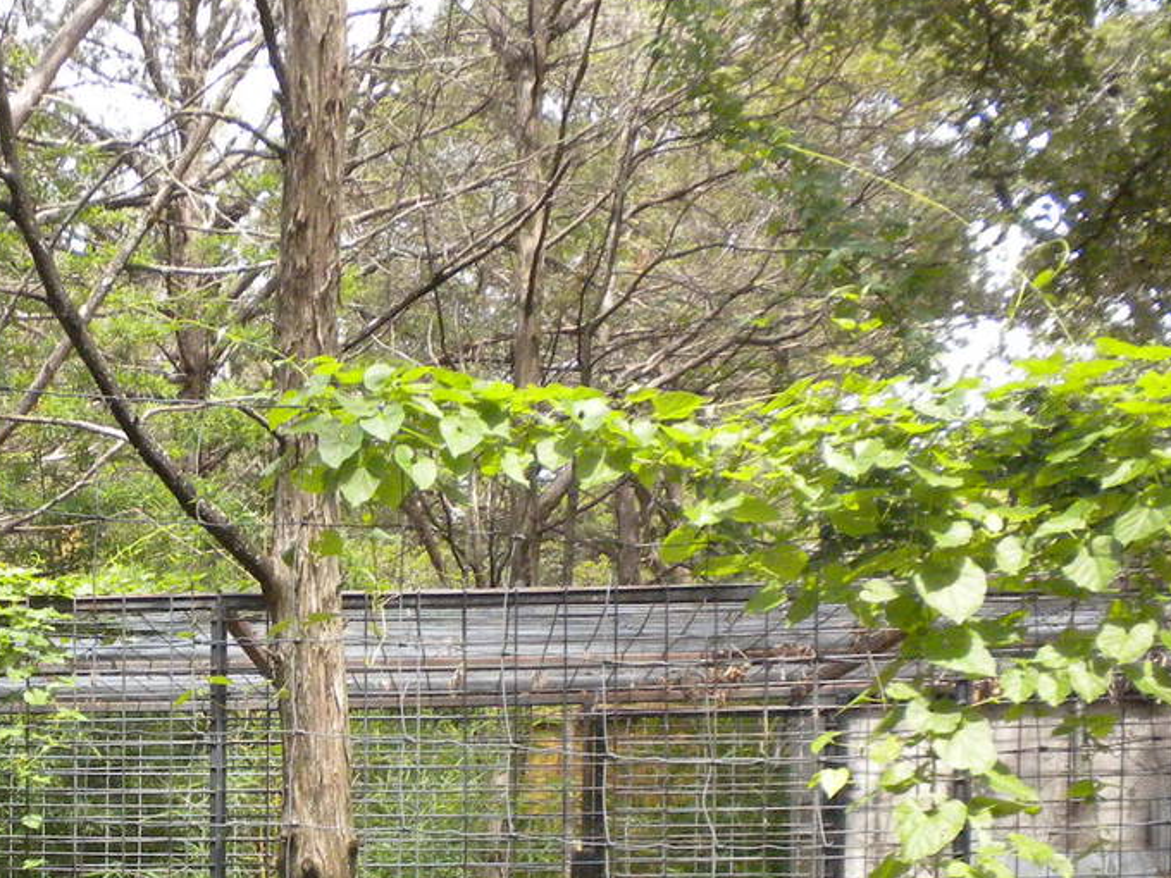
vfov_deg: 16.4
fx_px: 2943
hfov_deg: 22.0
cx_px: 115
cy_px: 1021
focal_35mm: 87
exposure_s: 1/534
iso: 379
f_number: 3.5
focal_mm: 6.6
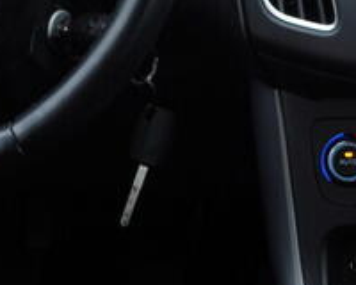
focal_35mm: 173
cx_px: 457
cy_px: -106
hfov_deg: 10.9
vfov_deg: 8.8
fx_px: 1823
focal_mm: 24
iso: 125
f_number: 3.2
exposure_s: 1/50
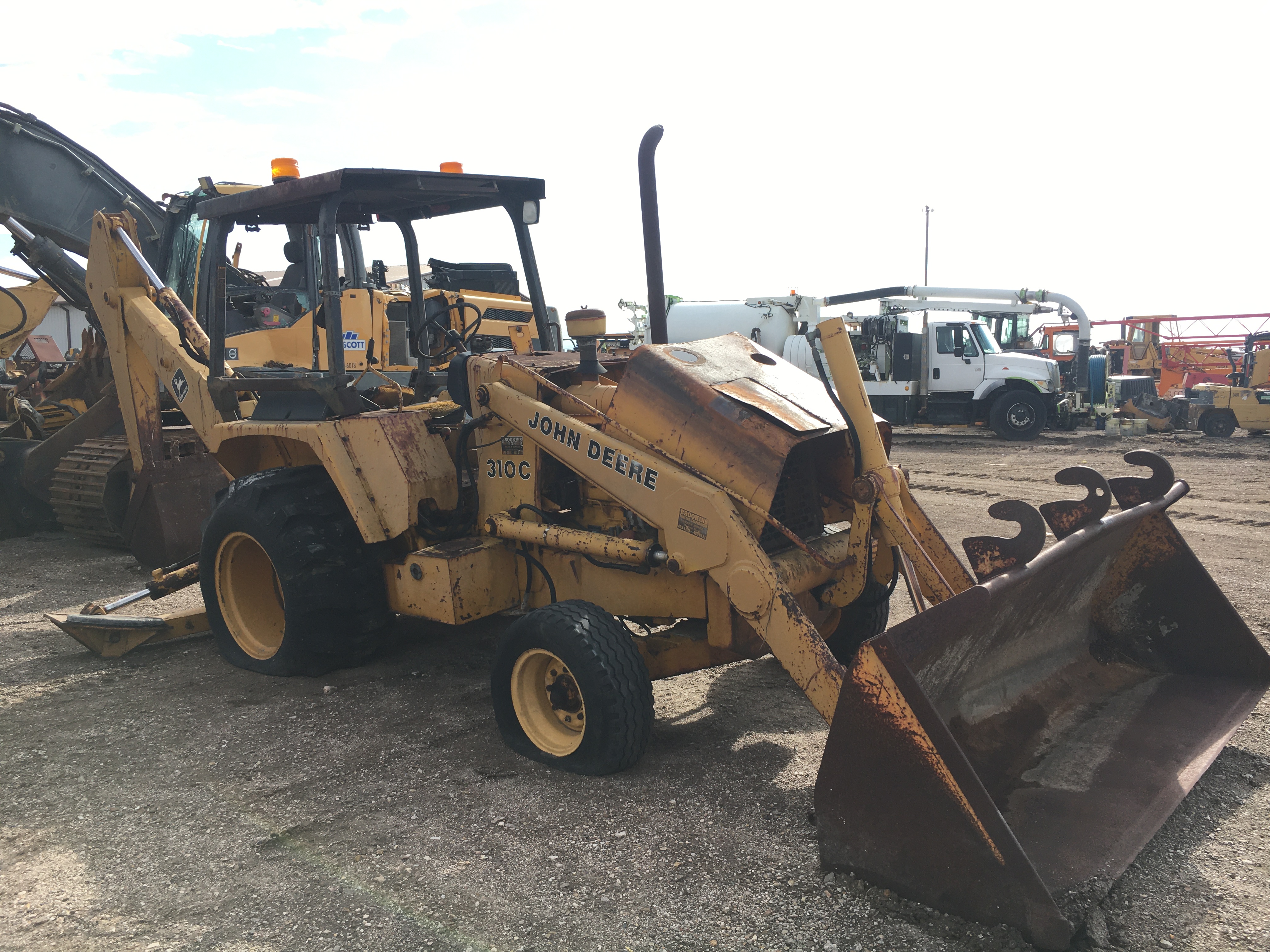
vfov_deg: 48.2
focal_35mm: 29
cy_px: 476
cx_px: 635
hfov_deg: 61.7
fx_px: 1064
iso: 25
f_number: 2.2
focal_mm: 4.15
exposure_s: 1/761
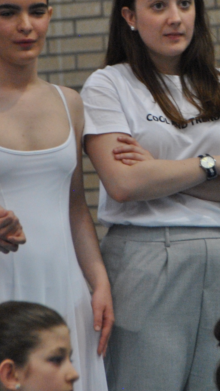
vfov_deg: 2.6
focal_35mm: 818
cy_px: 88
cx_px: 191
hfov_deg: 1.5
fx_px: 8480
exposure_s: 1/80
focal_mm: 200
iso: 800
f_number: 6.3
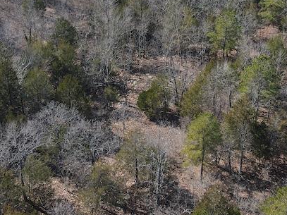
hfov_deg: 32.7
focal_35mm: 59
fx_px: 489
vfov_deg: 23.2
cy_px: -25
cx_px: 160
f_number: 2.8
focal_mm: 4.5
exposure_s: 1/15
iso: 100
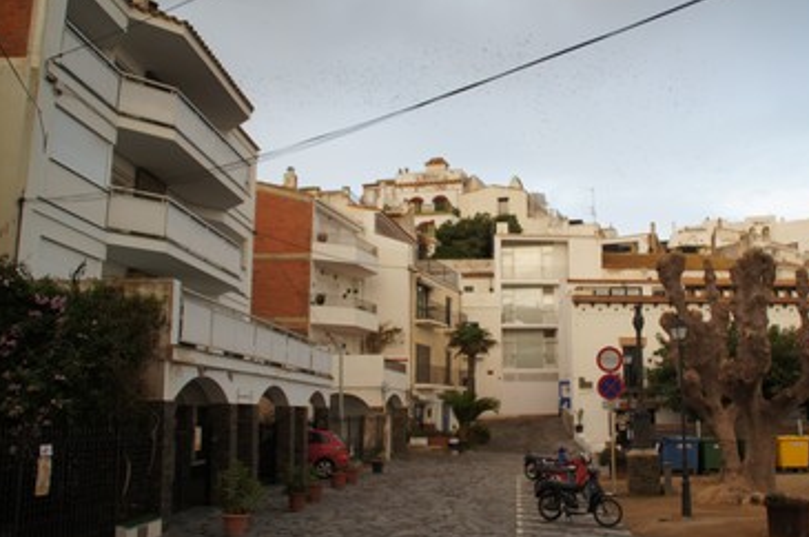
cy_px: 256
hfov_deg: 55.3
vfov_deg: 38.7
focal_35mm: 34
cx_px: 501
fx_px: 763
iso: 100
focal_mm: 18
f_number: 5
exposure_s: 1/60
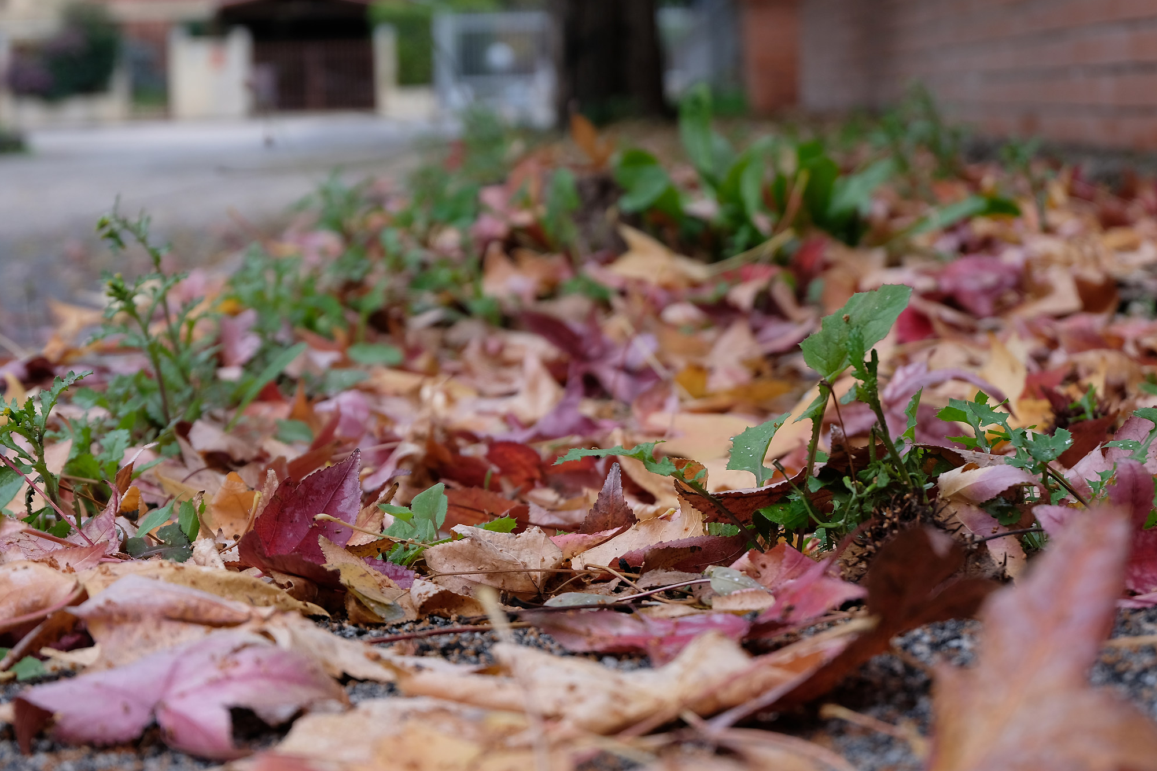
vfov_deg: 15.2
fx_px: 2892
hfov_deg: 22.6
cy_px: 378
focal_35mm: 90
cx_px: 552
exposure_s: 1/105
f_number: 5.6
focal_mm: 50
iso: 200
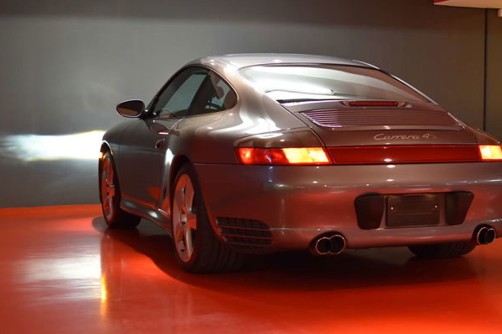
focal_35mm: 68
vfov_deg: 20.1
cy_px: 194
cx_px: 286
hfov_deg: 29.8
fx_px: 943
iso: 800
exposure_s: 1/60
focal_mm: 35
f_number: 2.8
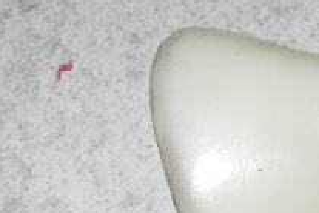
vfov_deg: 11.2
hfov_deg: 15.5
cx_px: 478
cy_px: 171
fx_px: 1081
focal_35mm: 122
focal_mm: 6.3
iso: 50
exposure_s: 1/30
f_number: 6.6
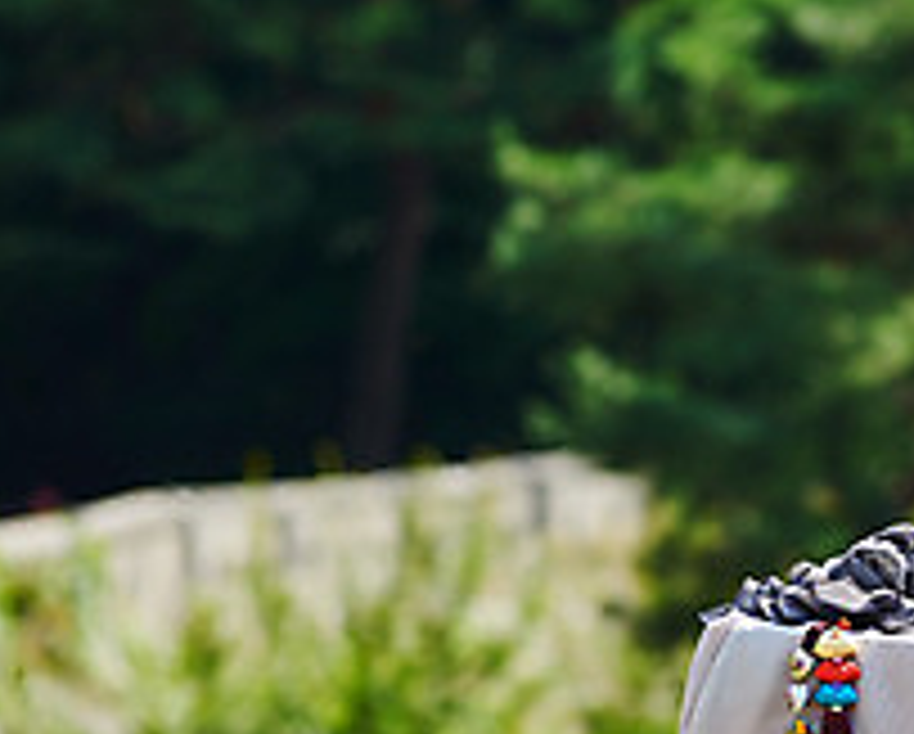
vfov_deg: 6.6
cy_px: 739
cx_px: 1123
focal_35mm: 235
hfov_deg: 8.1
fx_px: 6366
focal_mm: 85
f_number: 2.8
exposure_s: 1/1000
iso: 160
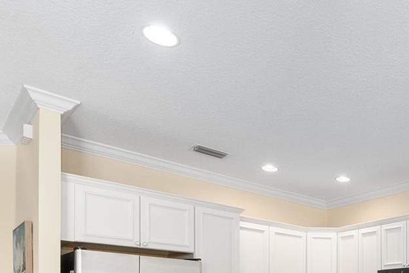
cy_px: 309
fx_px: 409
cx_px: 393
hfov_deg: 46.1
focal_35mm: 36
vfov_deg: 32.1
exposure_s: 1/20
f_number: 8
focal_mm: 14
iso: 320
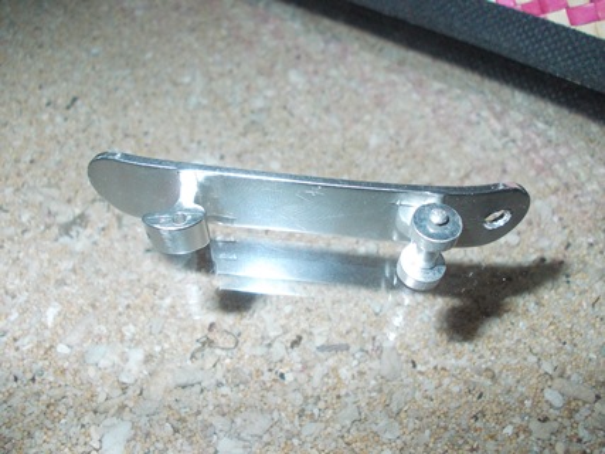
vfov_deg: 49.7
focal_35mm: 28
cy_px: 227
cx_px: 302
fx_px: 489
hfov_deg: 63.5
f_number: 2.7
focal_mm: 4
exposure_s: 1/25
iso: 200
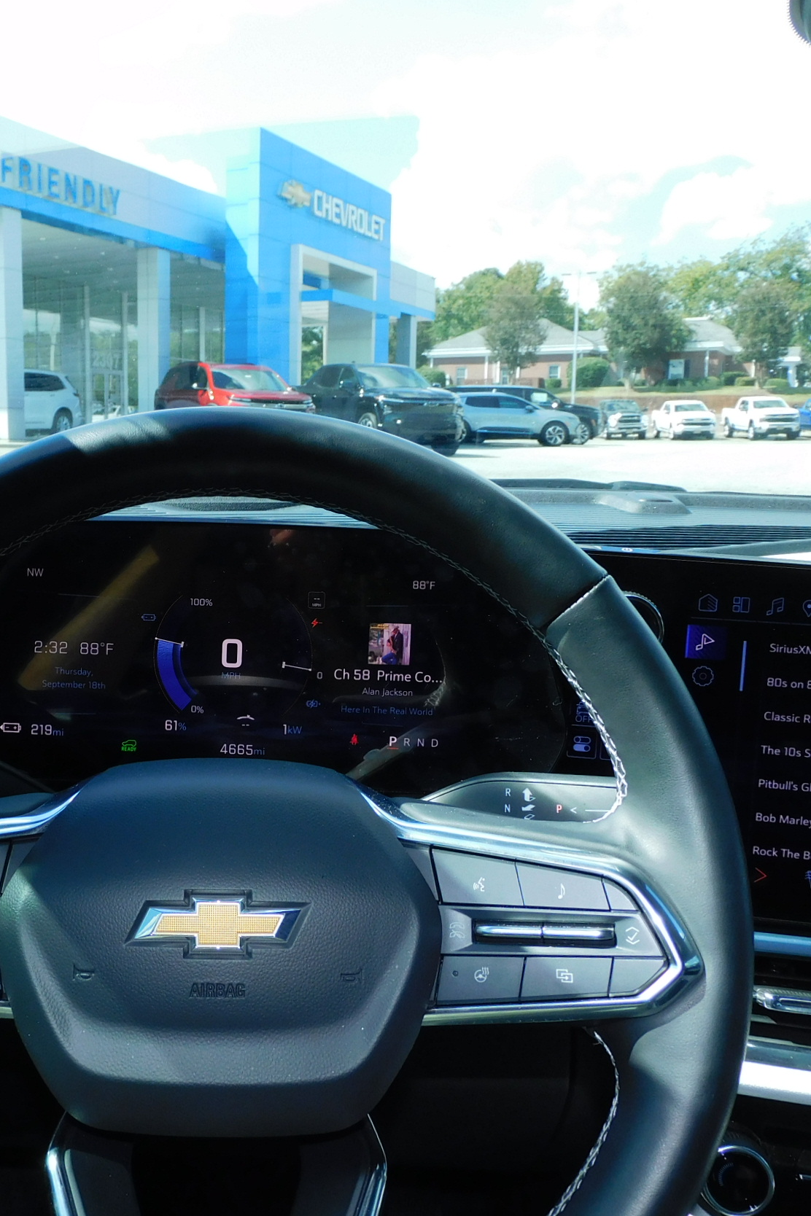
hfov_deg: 38.0
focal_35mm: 34
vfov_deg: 55.8
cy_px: 617
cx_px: 210
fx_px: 1149
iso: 125
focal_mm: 4.3
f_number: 3.3
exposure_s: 1/320
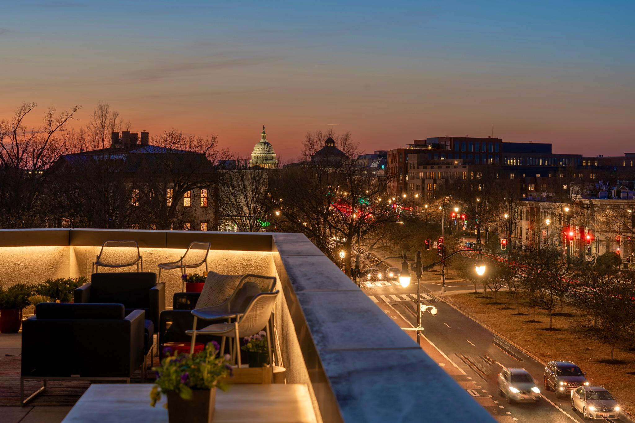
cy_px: 212
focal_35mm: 70
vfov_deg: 19.5
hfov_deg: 28.8
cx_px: 318
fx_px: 1235
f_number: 8
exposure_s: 1/3
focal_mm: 70
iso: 50
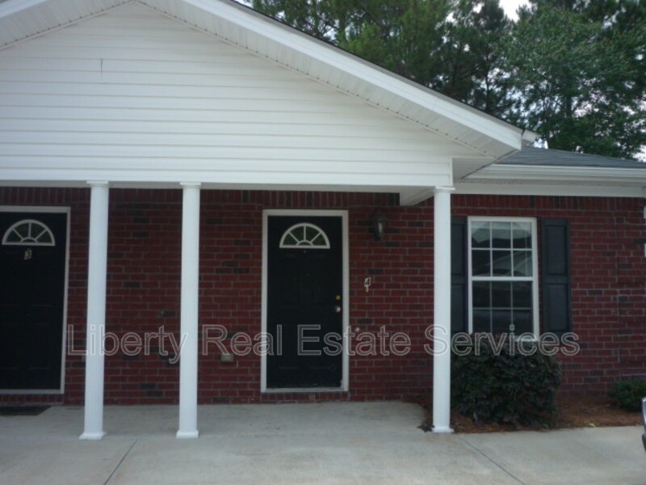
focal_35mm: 32
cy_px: 242
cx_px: 323
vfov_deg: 44.2
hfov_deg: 56.8
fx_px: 597
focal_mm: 5.2
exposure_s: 1/500
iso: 100
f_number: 3.5
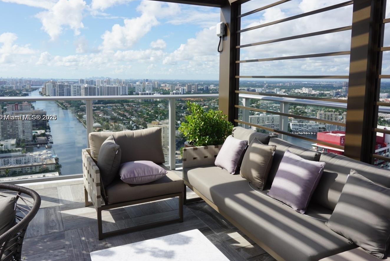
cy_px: 118
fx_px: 314
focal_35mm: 29
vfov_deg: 45.0
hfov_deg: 63.6
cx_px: 198
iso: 100
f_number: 11
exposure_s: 1/160
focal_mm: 16
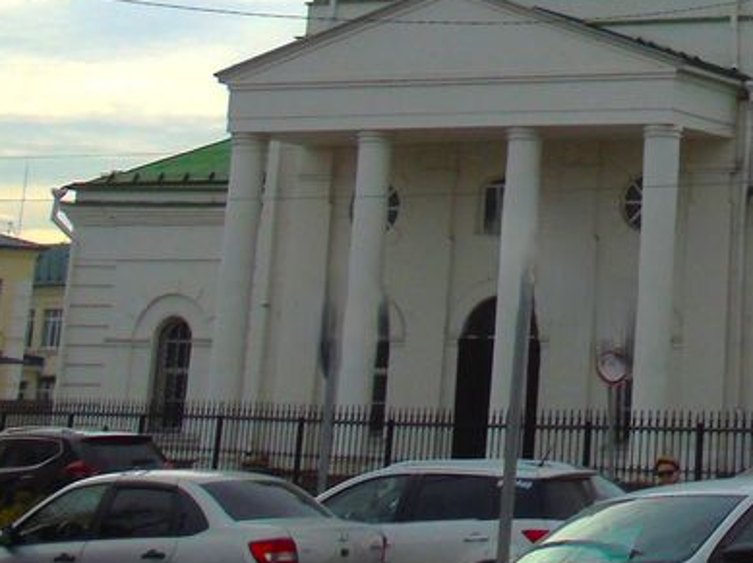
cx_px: 968
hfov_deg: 17.6
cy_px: -288
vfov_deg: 13.3
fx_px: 2282
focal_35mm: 105
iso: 80
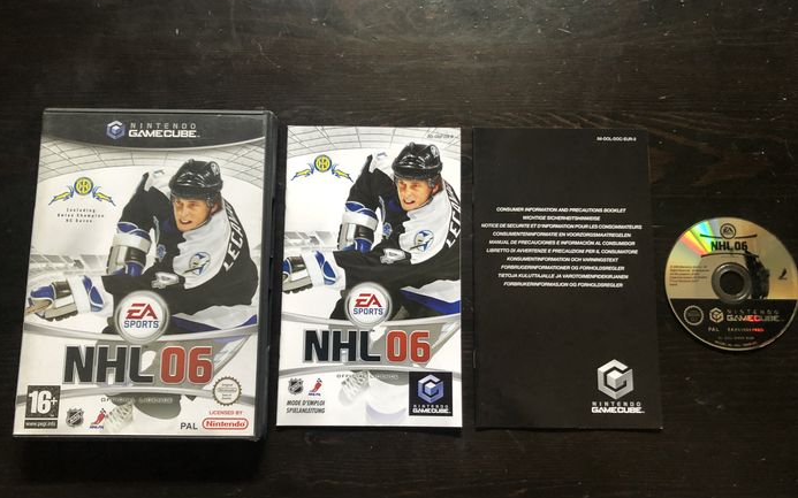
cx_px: 396
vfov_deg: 41.7
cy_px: 284
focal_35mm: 30
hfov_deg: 62.9
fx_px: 652
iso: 80
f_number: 1.8
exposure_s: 1/15
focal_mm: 4
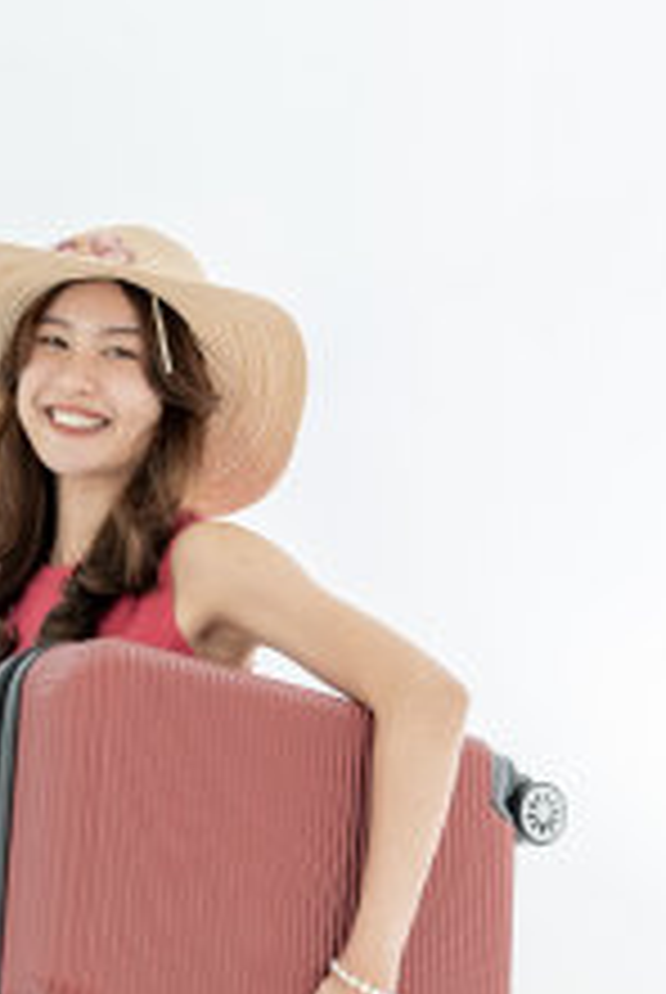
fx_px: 2631
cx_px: 104
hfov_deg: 14.3
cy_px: 945
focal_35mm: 95
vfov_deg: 20.8
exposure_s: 1/125
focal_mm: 34.4
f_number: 4
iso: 250
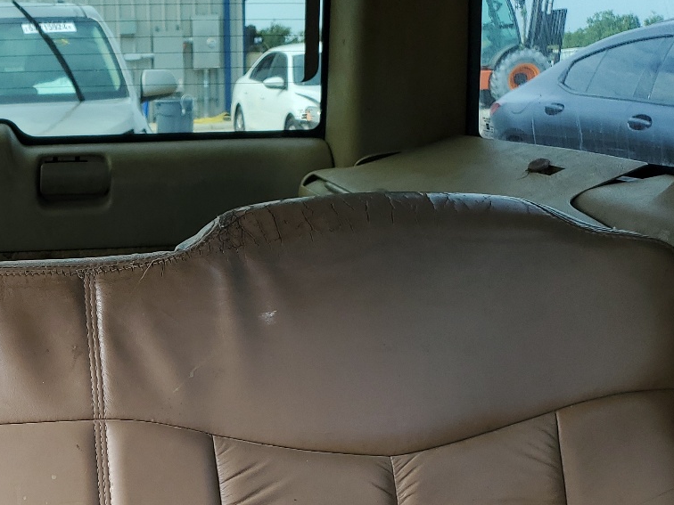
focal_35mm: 55
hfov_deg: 32.3
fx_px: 1071
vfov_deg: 26.0
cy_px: 412
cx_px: 8
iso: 50
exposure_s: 1/192
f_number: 1.5
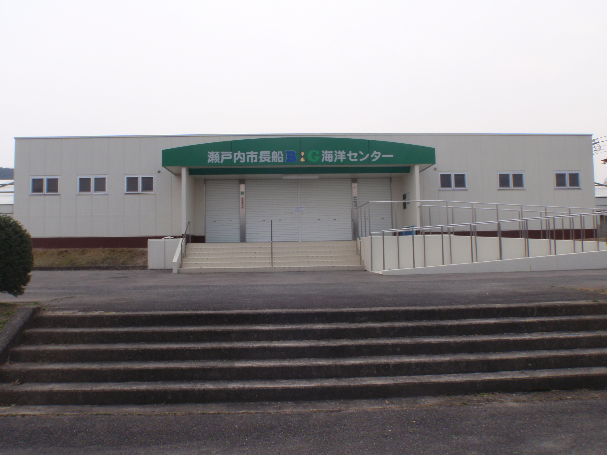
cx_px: 304
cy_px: 228
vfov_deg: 49.7
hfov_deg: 63.4
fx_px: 491
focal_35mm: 28
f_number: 5
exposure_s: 1/80
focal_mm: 5
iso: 64
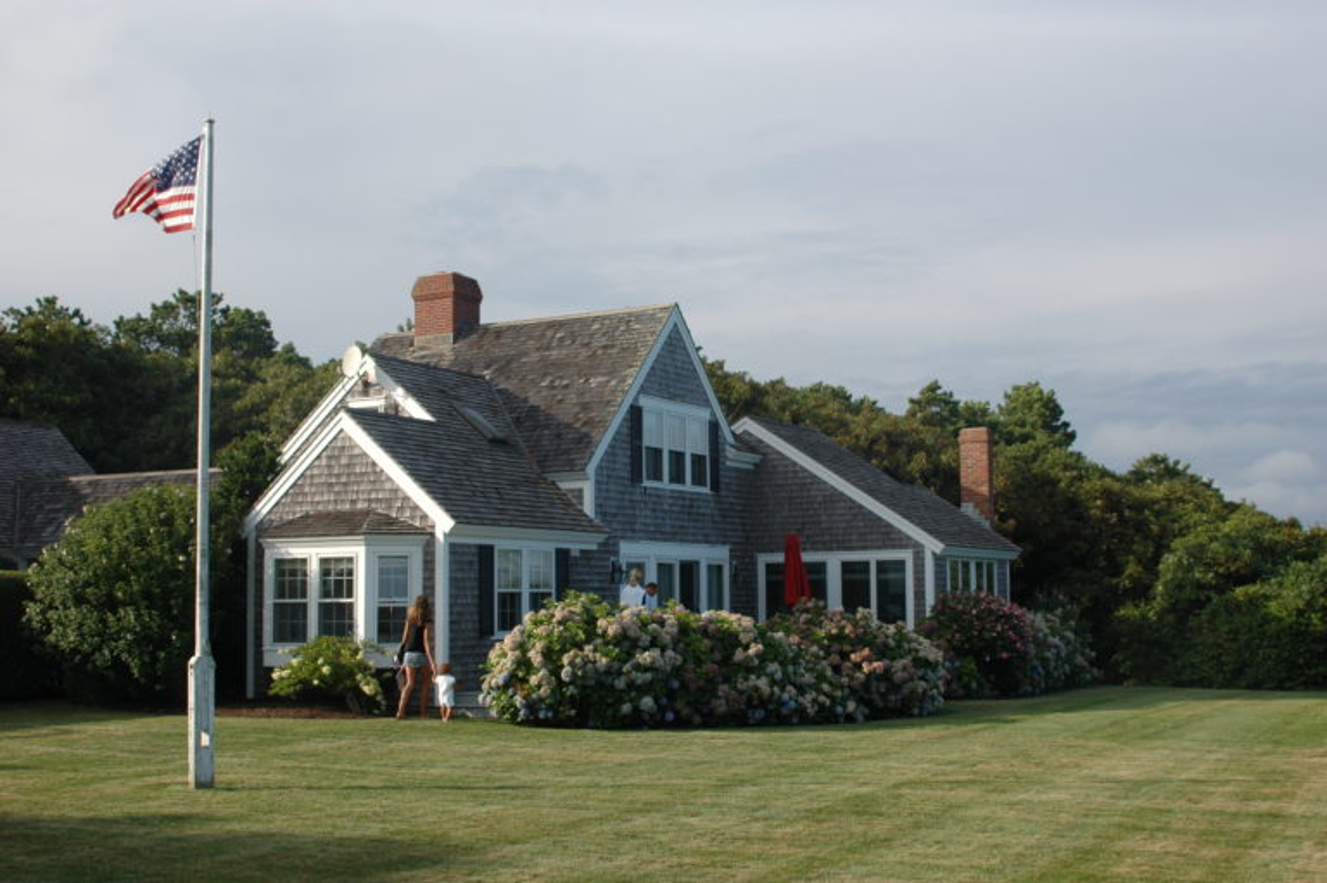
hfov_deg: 46.4
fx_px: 1547
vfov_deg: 31.9
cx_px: 664
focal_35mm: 42
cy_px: 442
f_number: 9
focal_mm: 28
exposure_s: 1/320
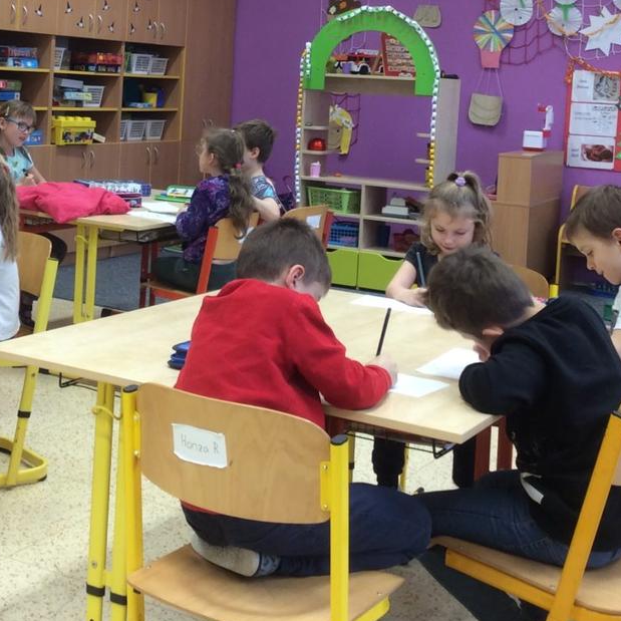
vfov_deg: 27.6
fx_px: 1238
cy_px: 132
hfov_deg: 27.7
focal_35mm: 61
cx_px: 141
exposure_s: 1/25
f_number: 2.4
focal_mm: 3.3
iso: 32
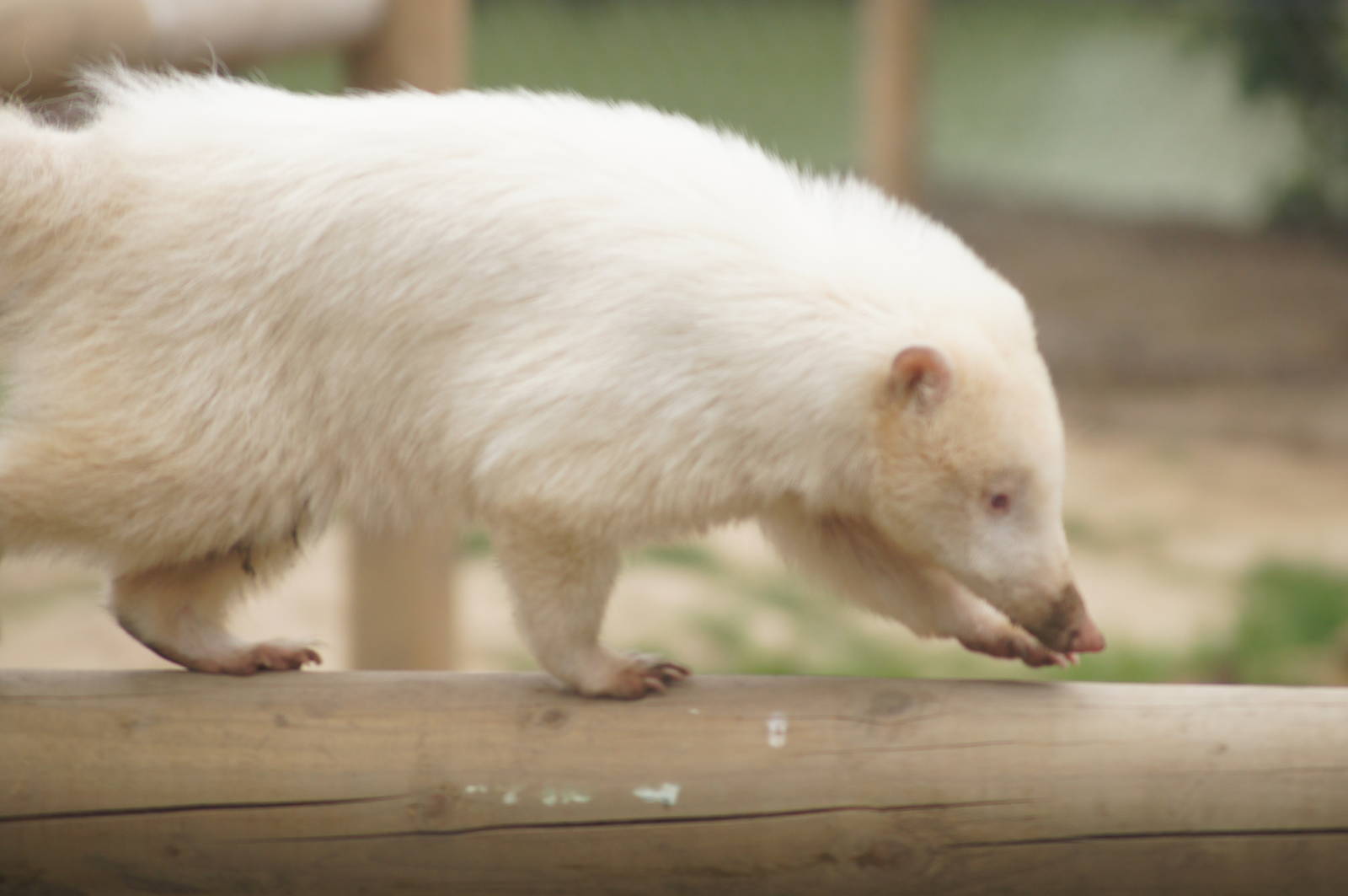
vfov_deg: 4.6
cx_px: 674
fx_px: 11221
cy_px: 448
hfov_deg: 6.9
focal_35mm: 300
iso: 320
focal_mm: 200
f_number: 5.6
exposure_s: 1/320
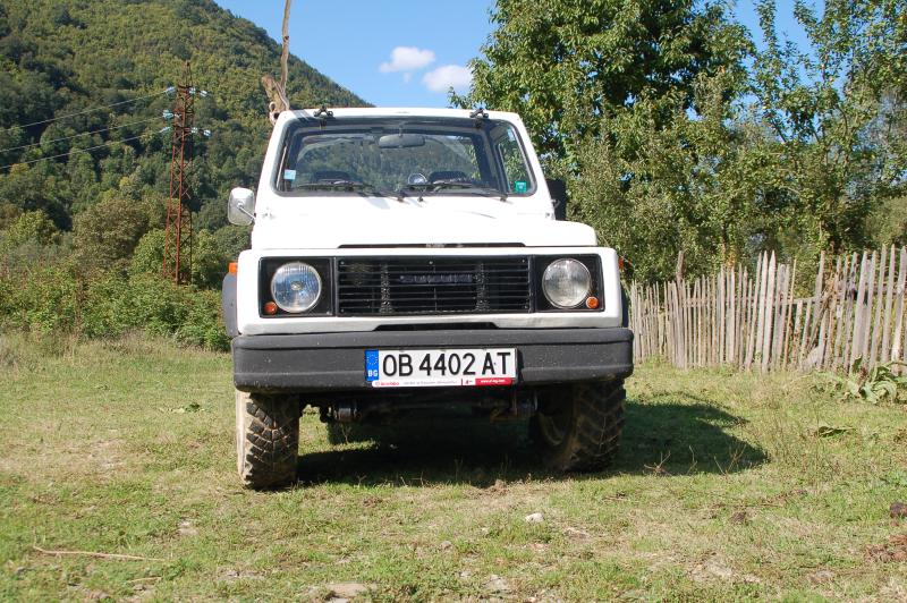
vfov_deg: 30.8
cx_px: 454
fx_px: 1095
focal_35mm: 44
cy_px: 302
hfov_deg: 45.0
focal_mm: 29
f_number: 10
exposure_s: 1/250
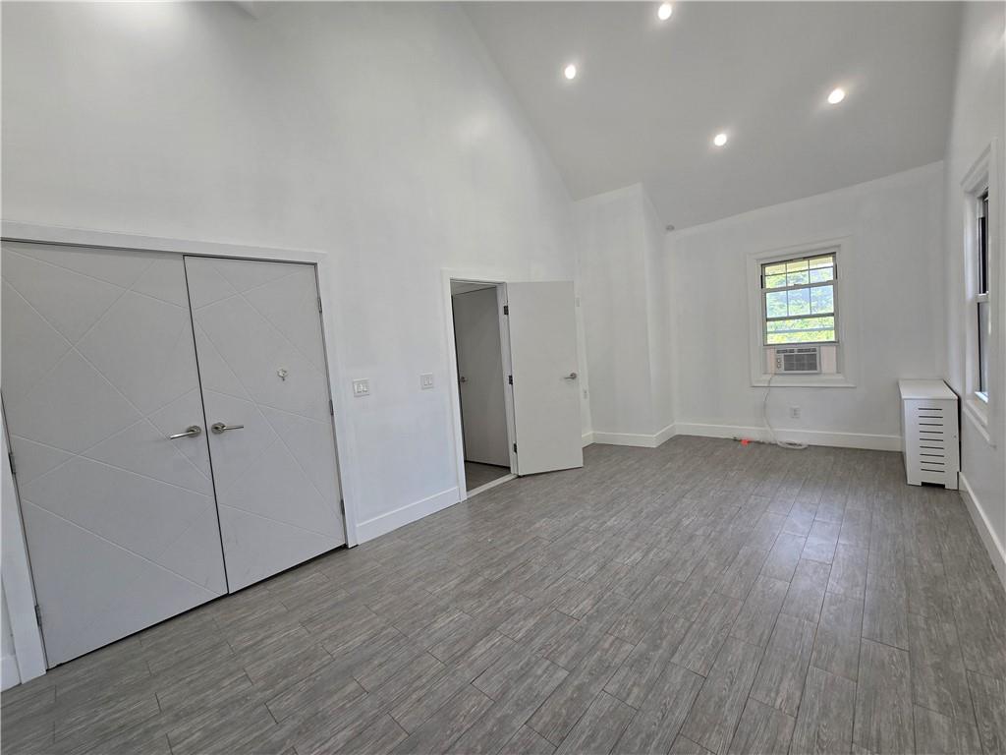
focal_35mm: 13
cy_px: 378
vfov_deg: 89.9
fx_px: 378
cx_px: 503
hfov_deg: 106.2
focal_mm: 2.2
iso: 50
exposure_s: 1/60
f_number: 2.2
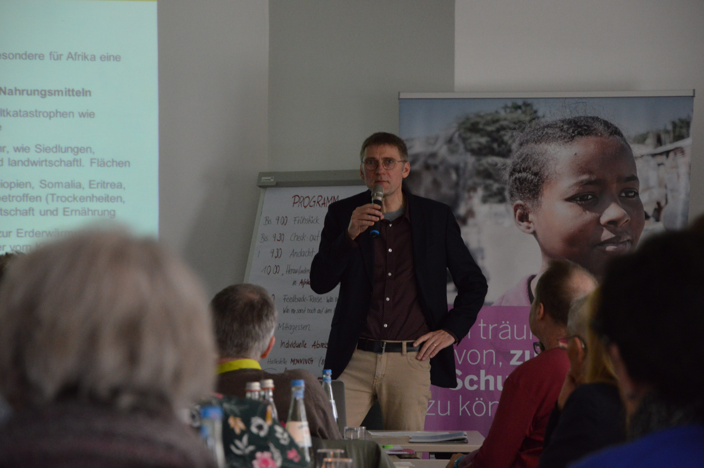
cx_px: 352
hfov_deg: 13.1
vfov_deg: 8.7
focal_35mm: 158
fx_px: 3077
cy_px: 234
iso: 1600
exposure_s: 1/50
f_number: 5.6
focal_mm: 105
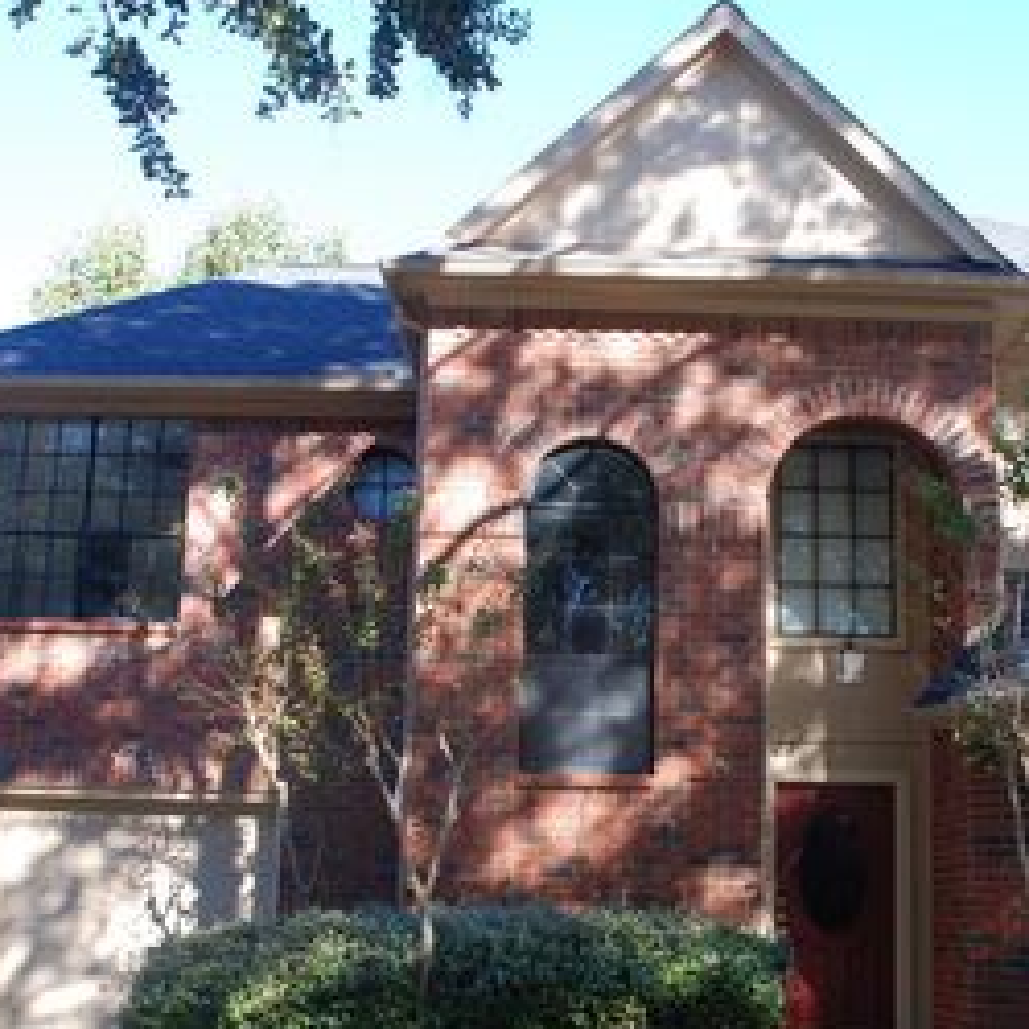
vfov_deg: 36.7
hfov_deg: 36.7
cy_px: 613
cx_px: 613
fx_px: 1547
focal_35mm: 46
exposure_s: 1/100
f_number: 5
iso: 200
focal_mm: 18
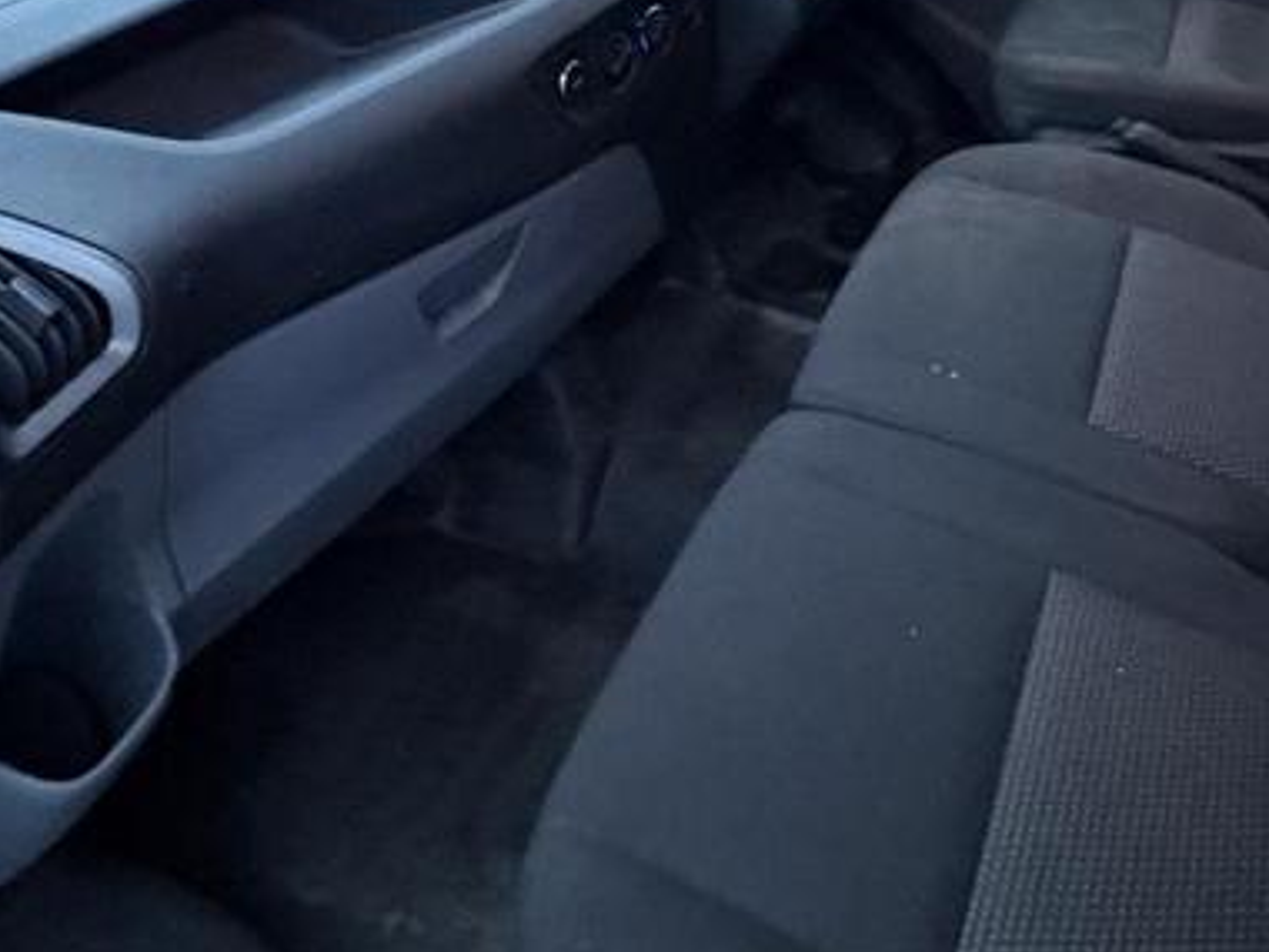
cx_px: 791
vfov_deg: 35.1
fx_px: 1210
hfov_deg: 54.7
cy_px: -157
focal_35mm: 33
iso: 640
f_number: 2.2
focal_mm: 2.22
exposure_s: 1/33
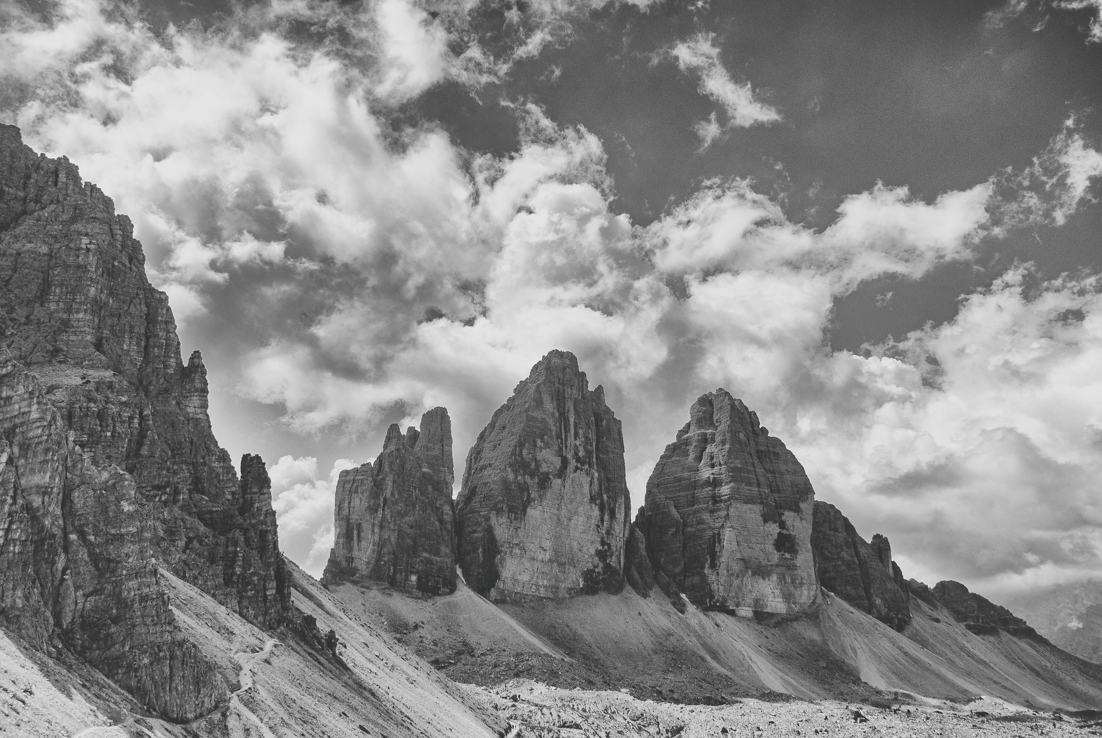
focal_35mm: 30
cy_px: 369
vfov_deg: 43.7
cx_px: 551
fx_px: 919
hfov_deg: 61.9
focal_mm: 20
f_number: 7.1
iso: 100
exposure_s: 1/800
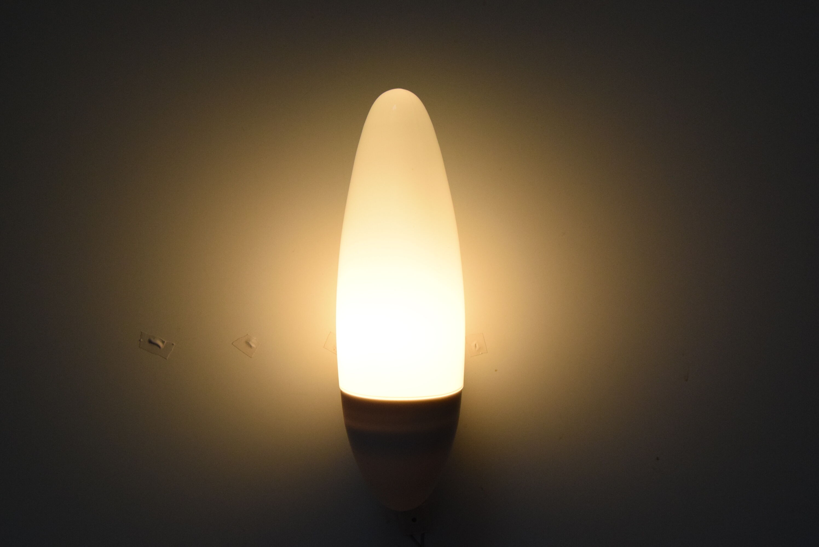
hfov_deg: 55.1
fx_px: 785
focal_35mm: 34
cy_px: 274
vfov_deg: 38.4
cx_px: 410
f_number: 9
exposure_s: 1/320
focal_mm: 23
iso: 1600
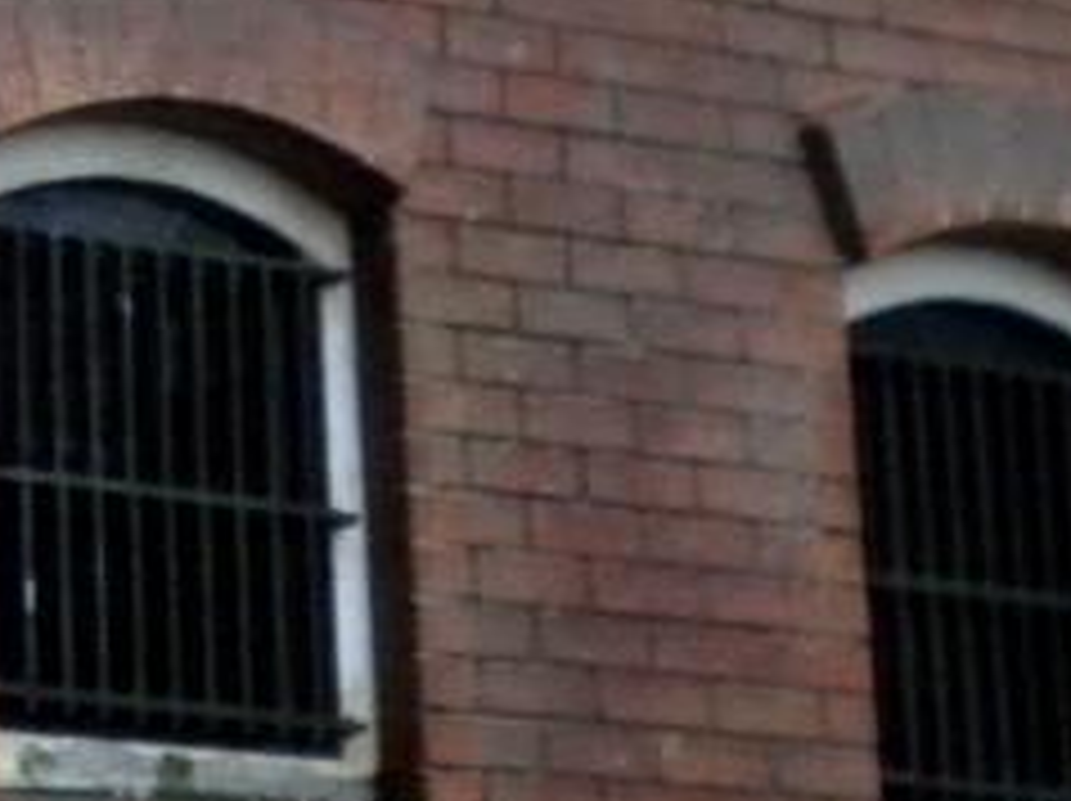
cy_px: -248
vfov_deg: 6.6
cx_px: -310
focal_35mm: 224
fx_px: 6923
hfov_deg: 8.7
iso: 400
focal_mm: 9.3
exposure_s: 1/317
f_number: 3.9
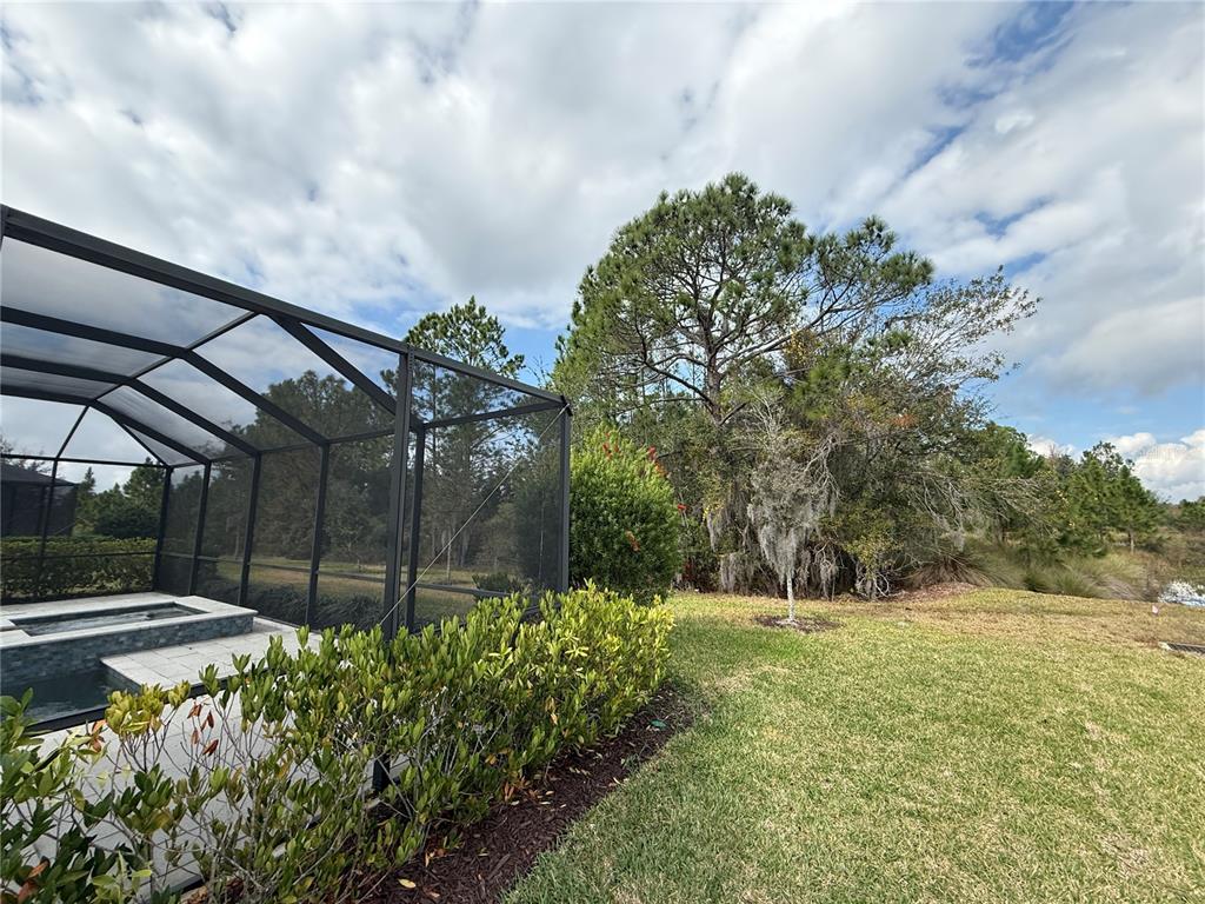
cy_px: 452
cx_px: 602
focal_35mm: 14
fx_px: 487
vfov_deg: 85.7
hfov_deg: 102.1
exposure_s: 1/841
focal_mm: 2.22
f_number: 2.2
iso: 64
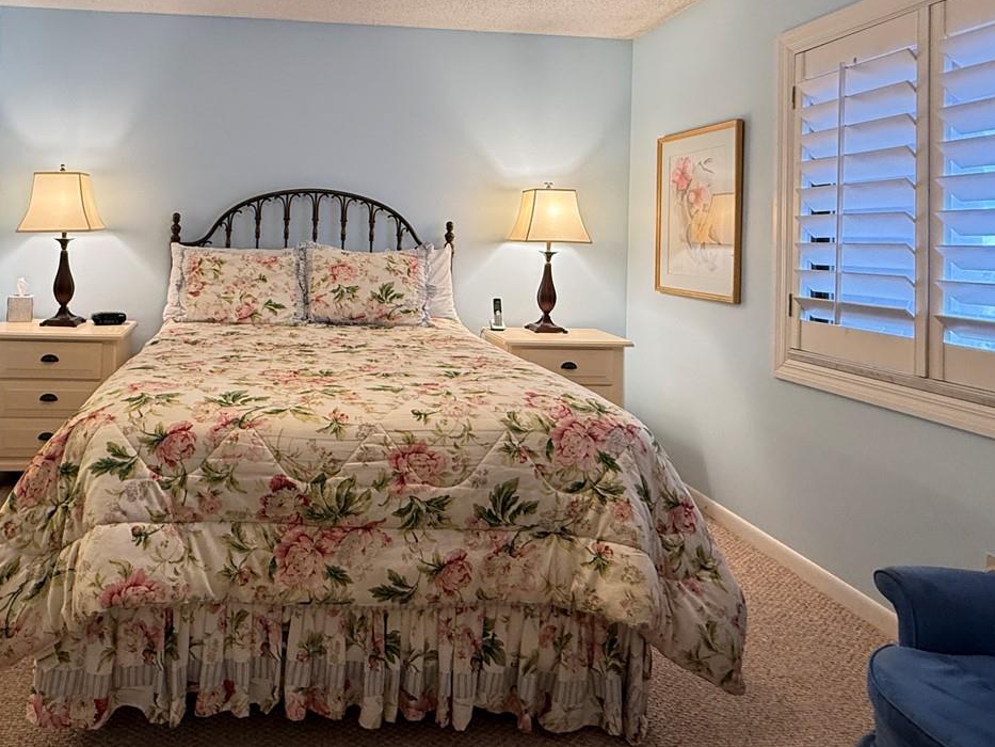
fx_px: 690
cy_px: 233
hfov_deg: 69.6
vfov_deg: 55.3
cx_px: 333
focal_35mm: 24
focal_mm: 2.22
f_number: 2.2
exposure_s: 1/60
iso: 320
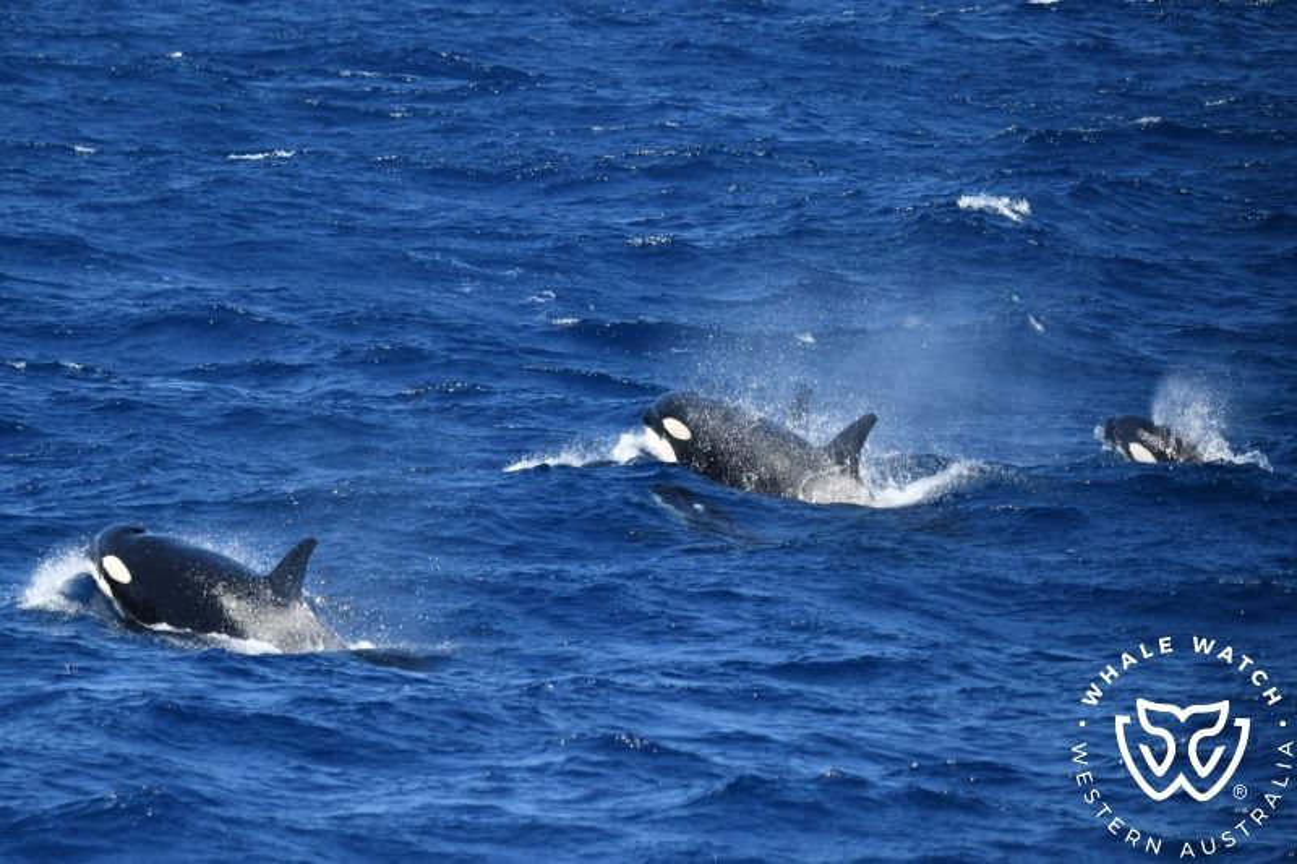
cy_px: 432
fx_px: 12966
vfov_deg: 3.8
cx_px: 648
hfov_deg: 5.7
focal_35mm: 360
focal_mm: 360
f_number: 6
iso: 1250
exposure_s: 1/8000
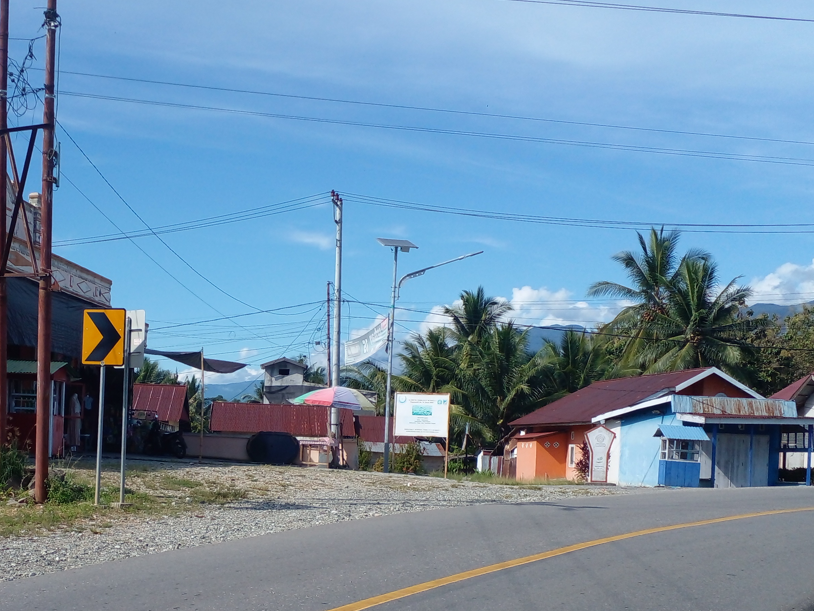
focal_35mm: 46
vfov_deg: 31.0
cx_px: 181
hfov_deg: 39.8
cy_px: 456
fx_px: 1082
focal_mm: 3.6
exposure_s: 1/1493
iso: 50
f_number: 1.9
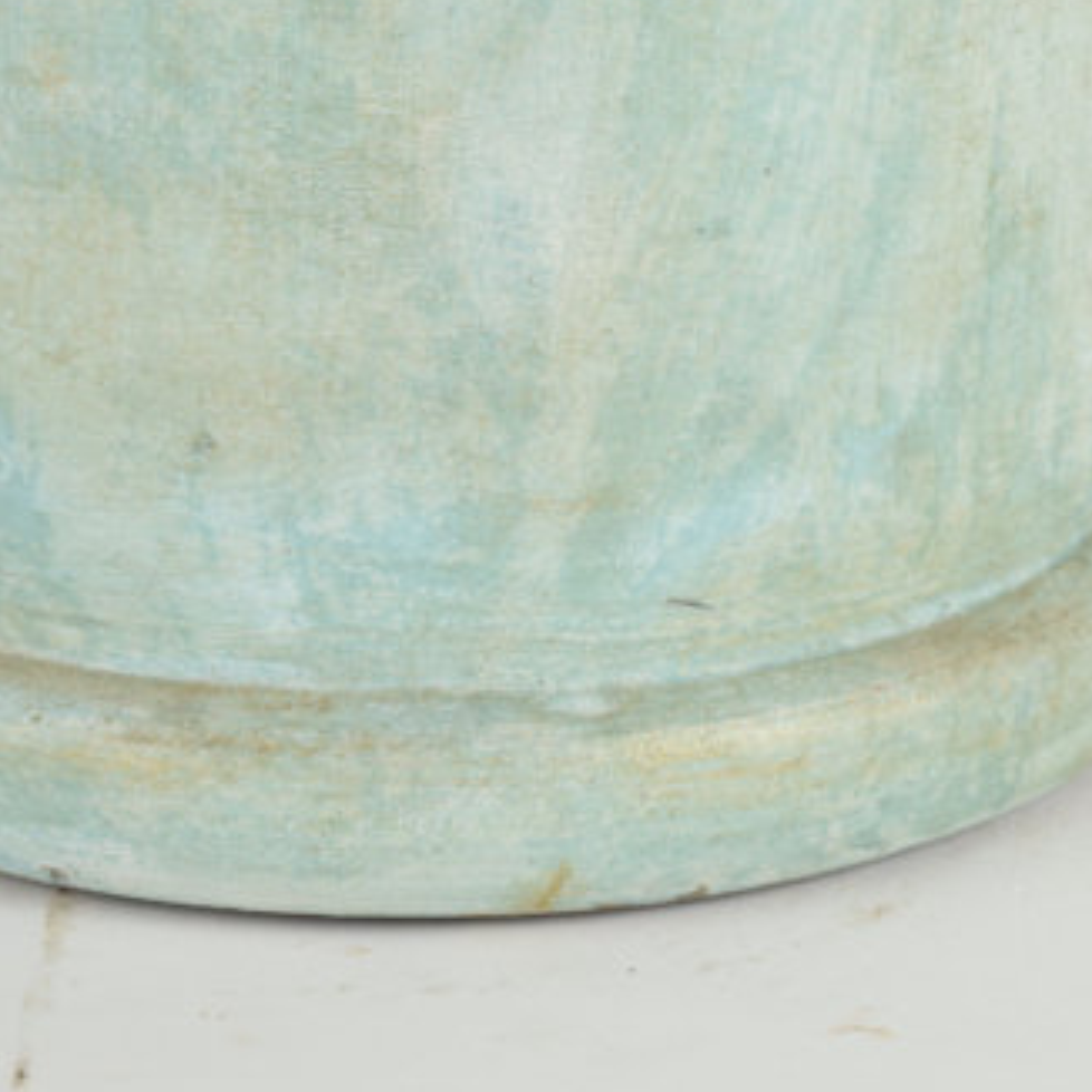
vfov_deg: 12.7
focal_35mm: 138
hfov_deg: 12.6
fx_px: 4919
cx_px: 345
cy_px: 454
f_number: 10
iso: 800
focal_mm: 55
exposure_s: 1/125
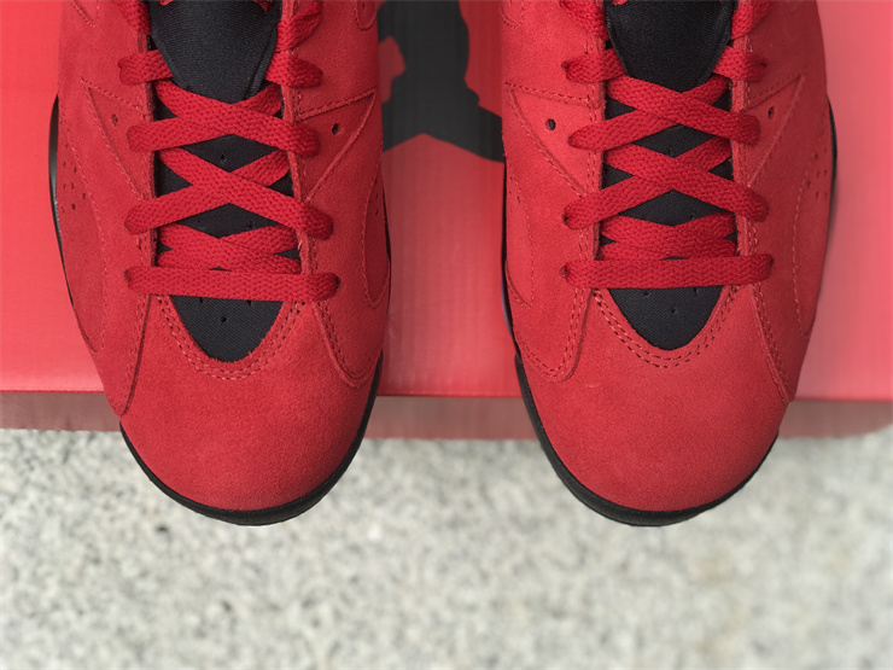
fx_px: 1470
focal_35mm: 57
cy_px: 335
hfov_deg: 33.8
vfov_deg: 25.7
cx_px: 446
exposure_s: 1/149
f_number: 2.8
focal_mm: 6.6
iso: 20
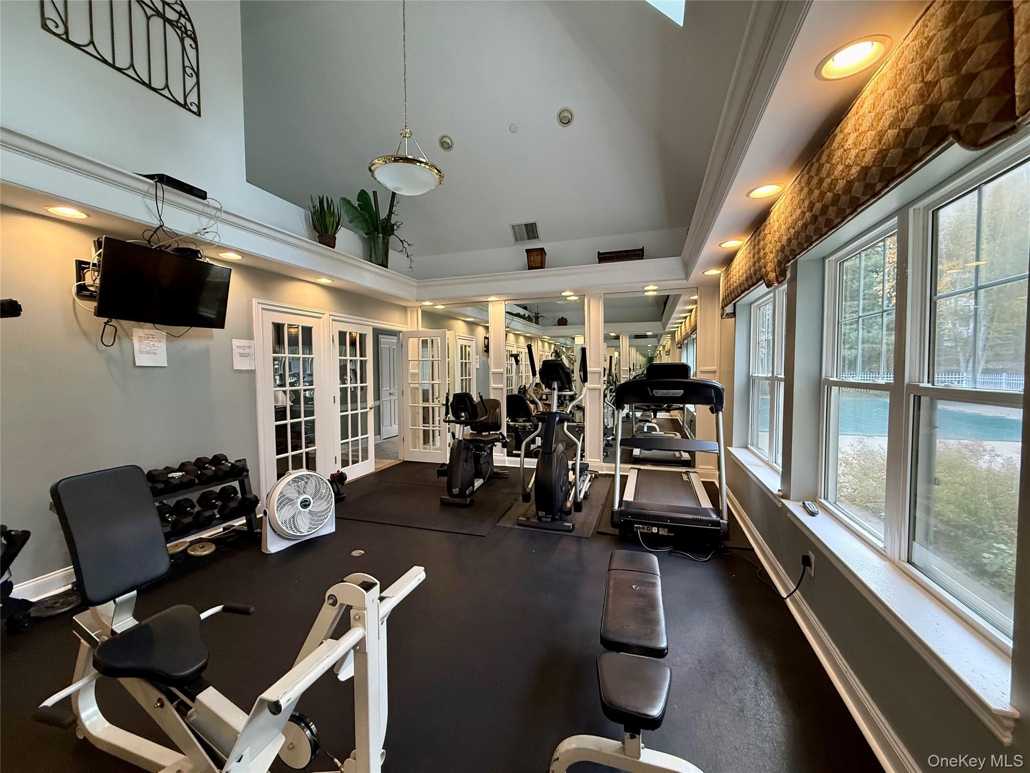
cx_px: 515
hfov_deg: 102.1
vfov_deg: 85.7
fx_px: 417
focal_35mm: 14
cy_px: 386
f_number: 2.2
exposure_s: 1/120
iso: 250
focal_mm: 2.22
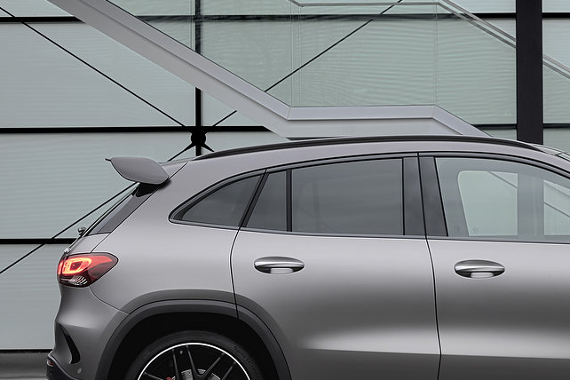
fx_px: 4116
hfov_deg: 7.9
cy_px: 173
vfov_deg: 5.3
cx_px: 519
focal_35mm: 260
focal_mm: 116
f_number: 11
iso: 200
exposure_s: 1
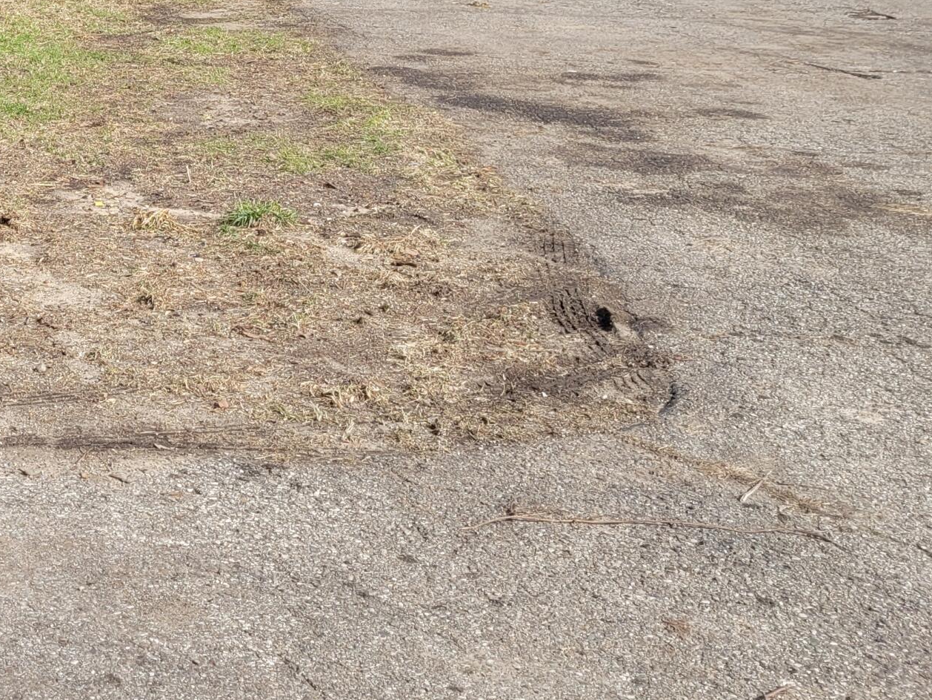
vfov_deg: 23.2
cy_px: 119
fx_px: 1670
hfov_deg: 27.8
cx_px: -152
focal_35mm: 62
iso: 40
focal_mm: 5.4
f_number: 1.8
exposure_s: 1/1742
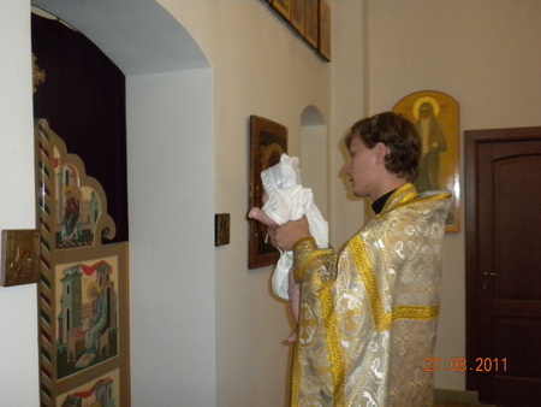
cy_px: 204
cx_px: 270
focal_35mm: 37
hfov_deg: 50.1
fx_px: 579
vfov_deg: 38.7
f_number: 3.5
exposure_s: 1/30
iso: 400
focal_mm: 6.6
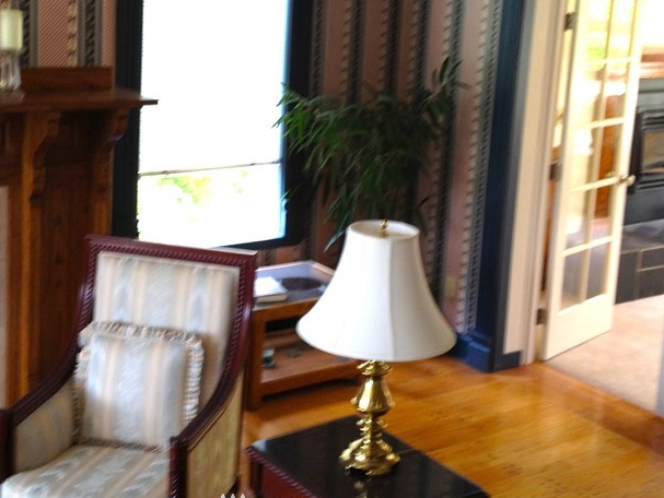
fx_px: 1132
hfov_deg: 32.6
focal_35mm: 59
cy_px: 129
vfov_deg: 24.6
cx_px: 275
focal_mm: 4.28
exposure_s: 1/24
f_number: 2.4
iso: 64
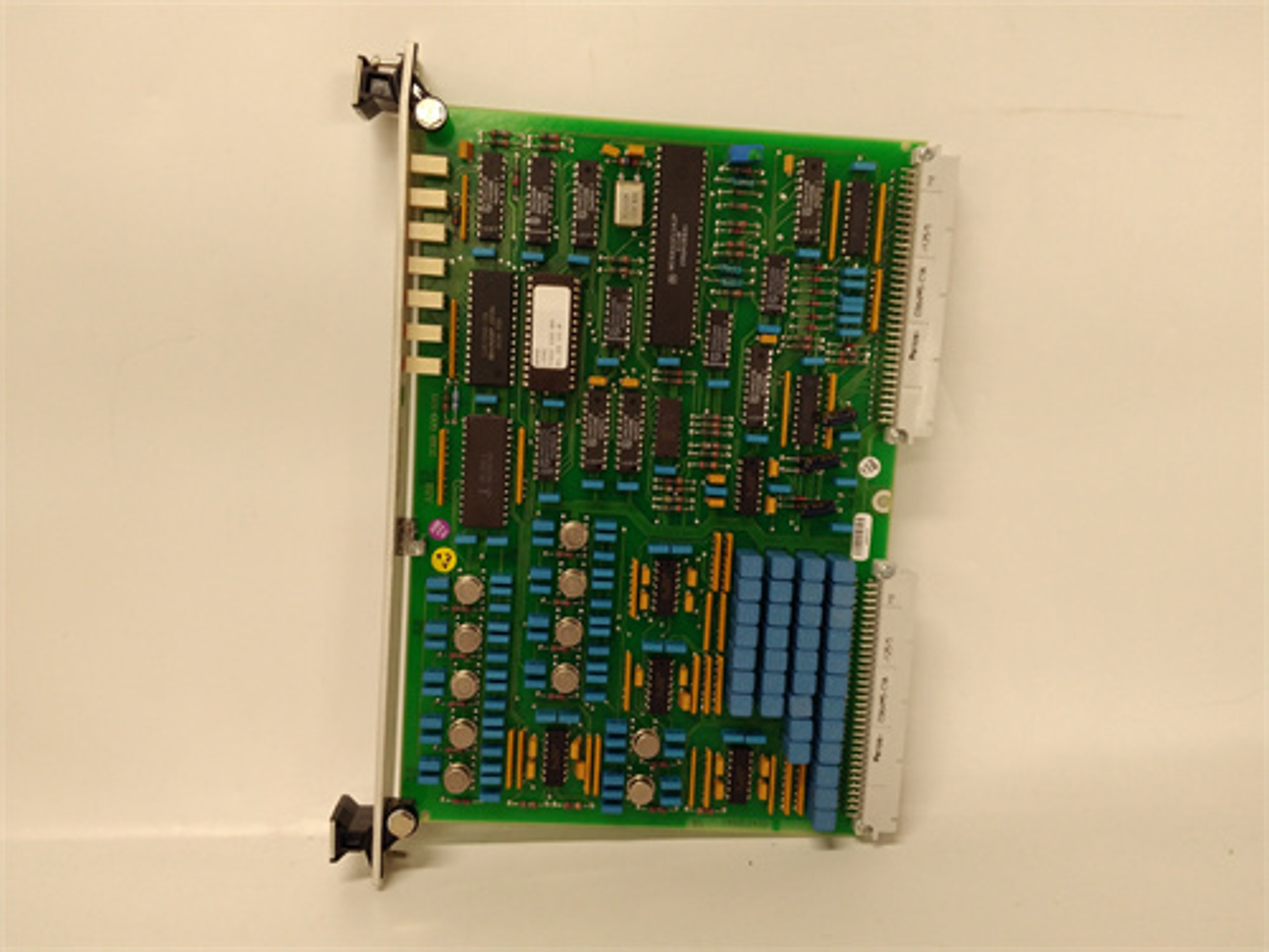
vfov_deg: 51.4
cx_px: 634
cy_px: 476
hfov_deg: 65.3
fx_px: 990
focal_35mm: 27
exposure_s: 1/30
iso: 150
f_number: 2
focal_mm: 3.79
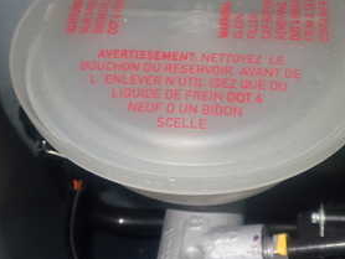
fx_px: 688
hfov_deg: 28.1
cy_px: 139
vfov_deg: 21.3
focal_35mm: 69
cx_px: 182
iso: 500
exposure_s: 1/30
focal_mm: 5.79
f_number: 7.1
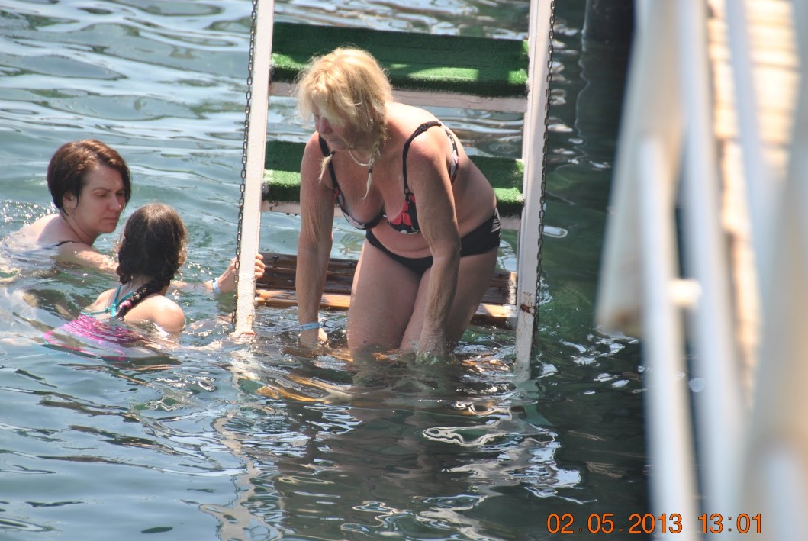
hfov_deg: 6.3
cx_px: 409
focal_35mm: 325
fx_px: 7303
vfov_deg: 4.2
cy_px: 275
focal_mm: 200
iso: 220
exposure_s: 1/500
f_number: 5.6
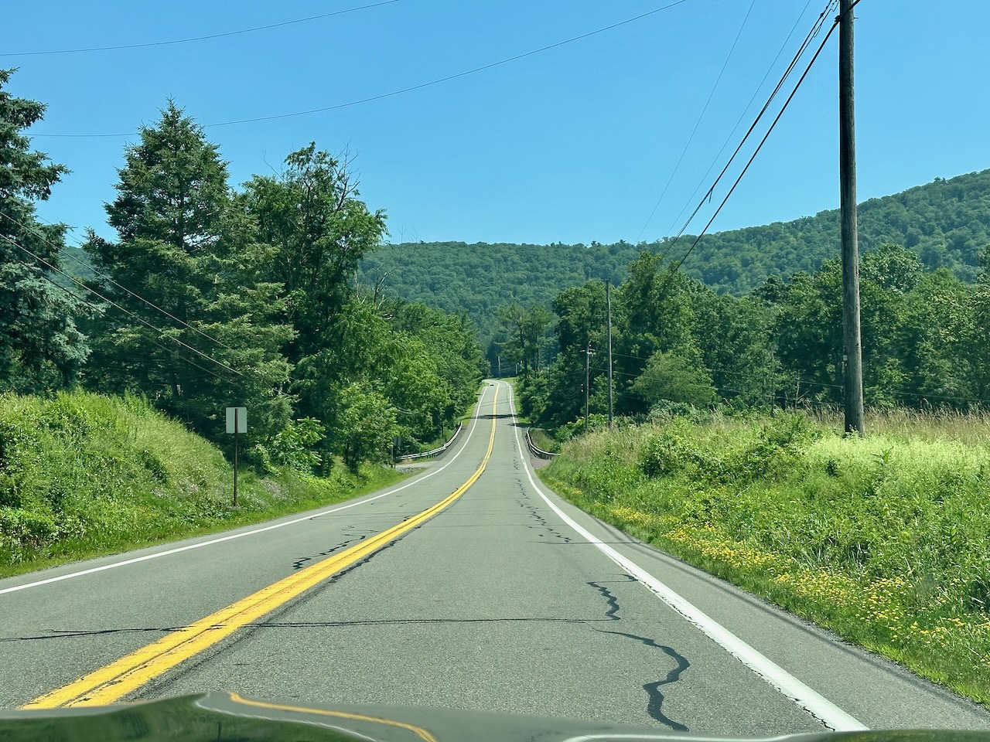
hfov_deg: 39.7
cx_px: 495
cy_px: 371
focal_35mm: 48
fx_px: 1373
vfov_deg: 30.3
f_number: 1.78
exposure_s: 1/2809
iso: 64
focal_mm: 6.86
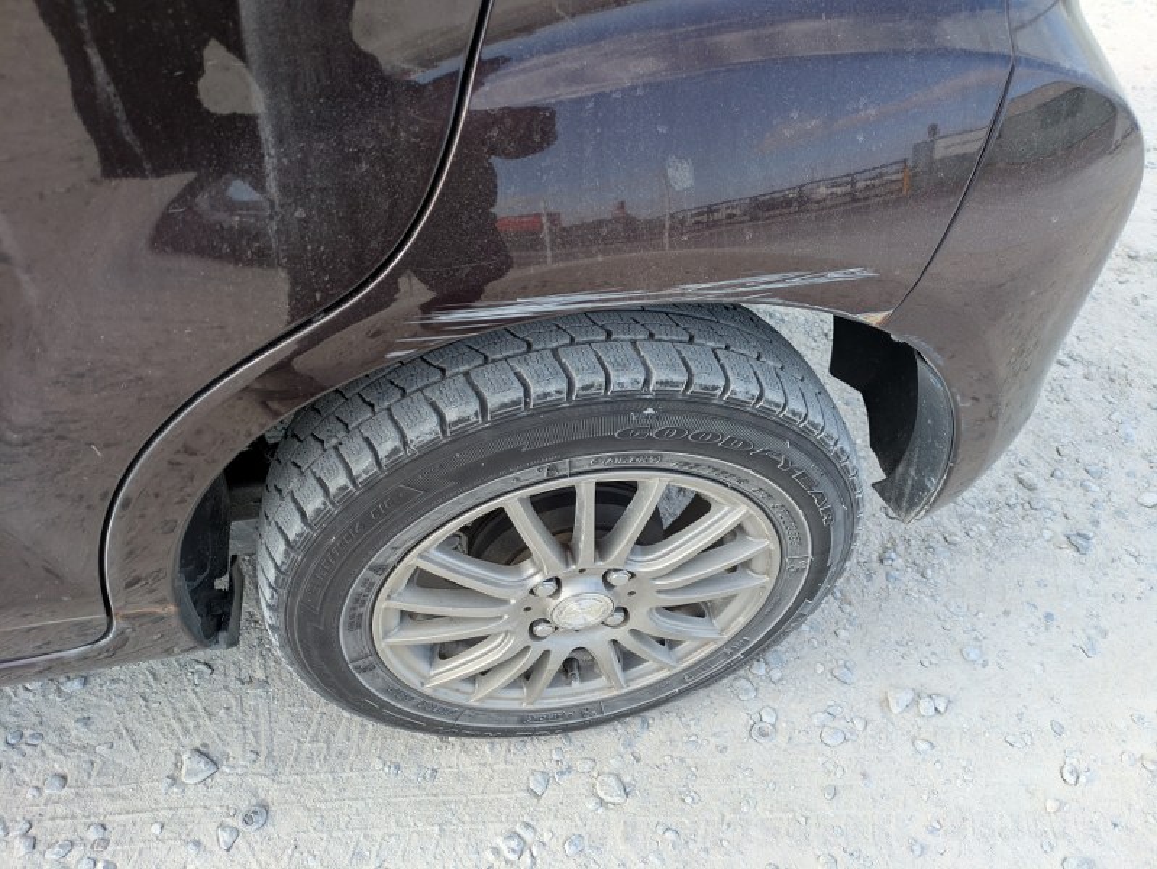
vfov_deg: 54.9
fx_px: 836
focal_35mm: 25
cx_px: 578
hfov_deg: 69.4
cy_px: 434
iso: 70
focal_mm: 5.43
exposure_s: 1/670
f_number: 1.89
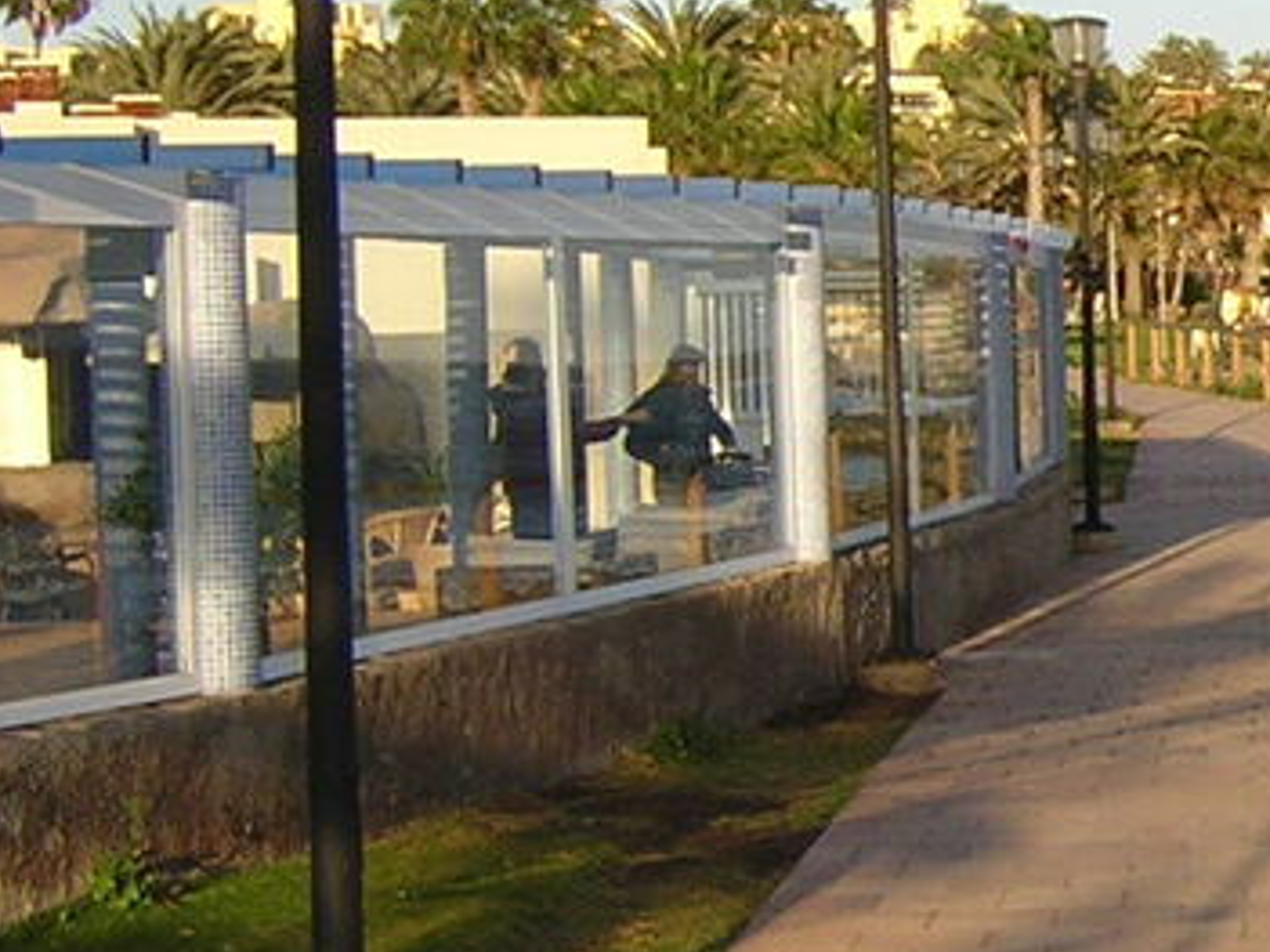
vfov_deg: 14.1
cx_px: 1758
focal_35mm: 105
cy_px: 358
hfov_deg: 17.3
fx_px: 3851
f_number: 5.2
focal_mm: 4.7
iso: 100
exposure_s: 1/203
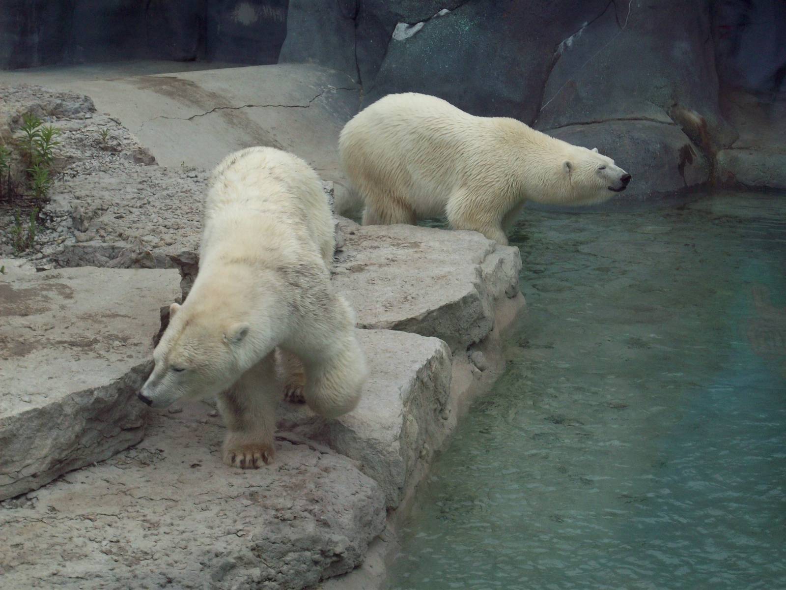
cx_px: 393
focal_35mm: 92
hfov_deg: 21.3
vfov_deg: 16.1
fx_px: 2089
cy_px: 295
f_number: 9.5
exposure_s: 1/217
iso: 80
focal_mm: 15.3
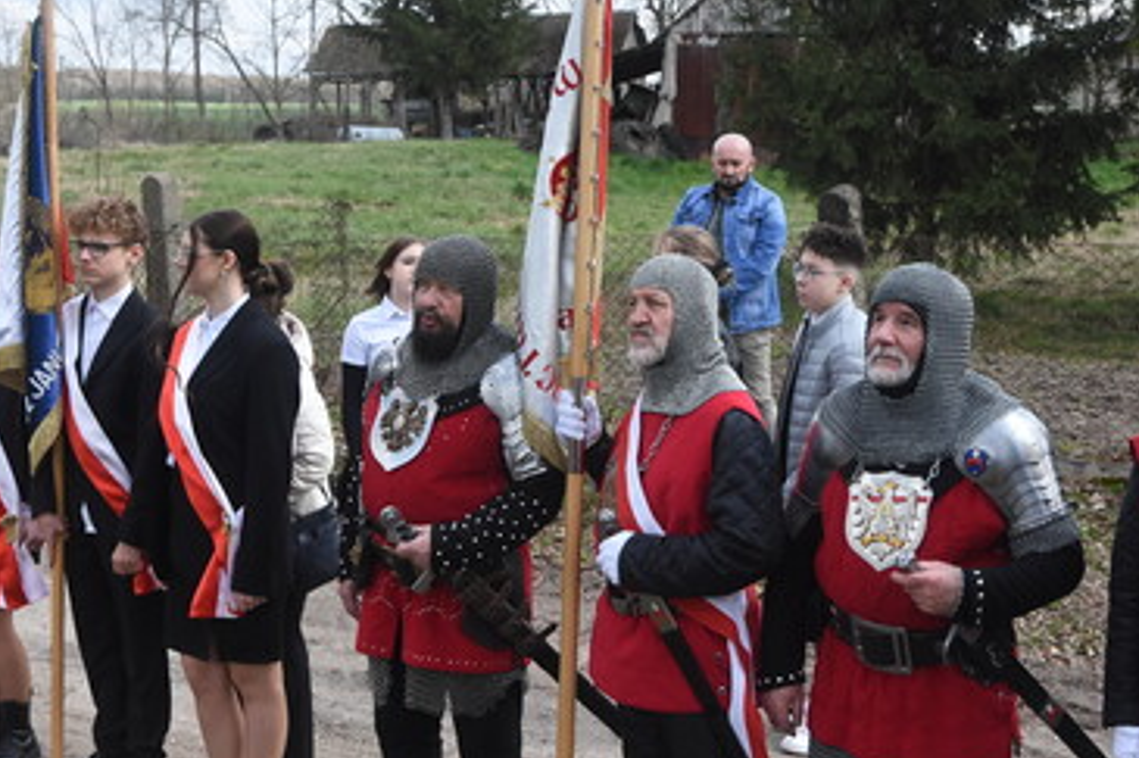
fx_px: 1771
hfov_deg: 35.6
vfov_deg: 24.2
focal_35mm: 56
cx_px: 527
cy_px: 415
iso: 1250
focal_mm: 32
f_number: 4
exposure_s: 1/3200
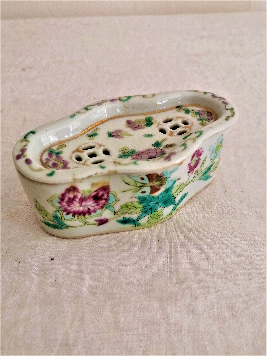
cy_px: 178
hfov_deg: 46.8
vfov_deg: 60.0
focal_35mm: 30
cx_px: 134
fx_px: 309
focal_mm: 5.4
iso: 64
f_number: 1.8
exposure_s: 1/33.3
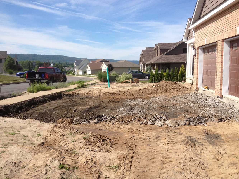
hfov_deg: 52.6
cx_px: 120
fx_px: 242
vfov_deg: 40.7
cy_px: 90
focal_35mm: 35
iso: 50
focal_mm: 4.28
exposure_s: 1/1623
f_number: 2.4
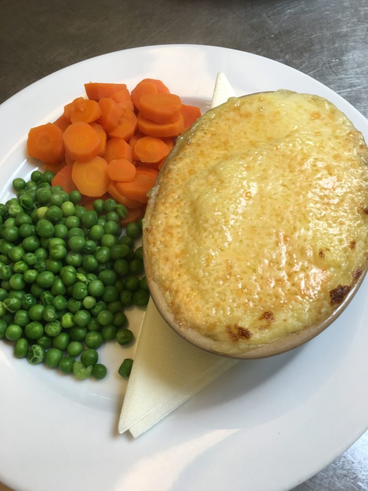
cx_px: 184
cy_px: 246
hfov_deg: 48.2
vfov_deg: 61.7
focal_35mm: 29
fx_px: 411
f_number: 2.2
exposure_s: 1/50
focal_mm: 4.15
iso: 25
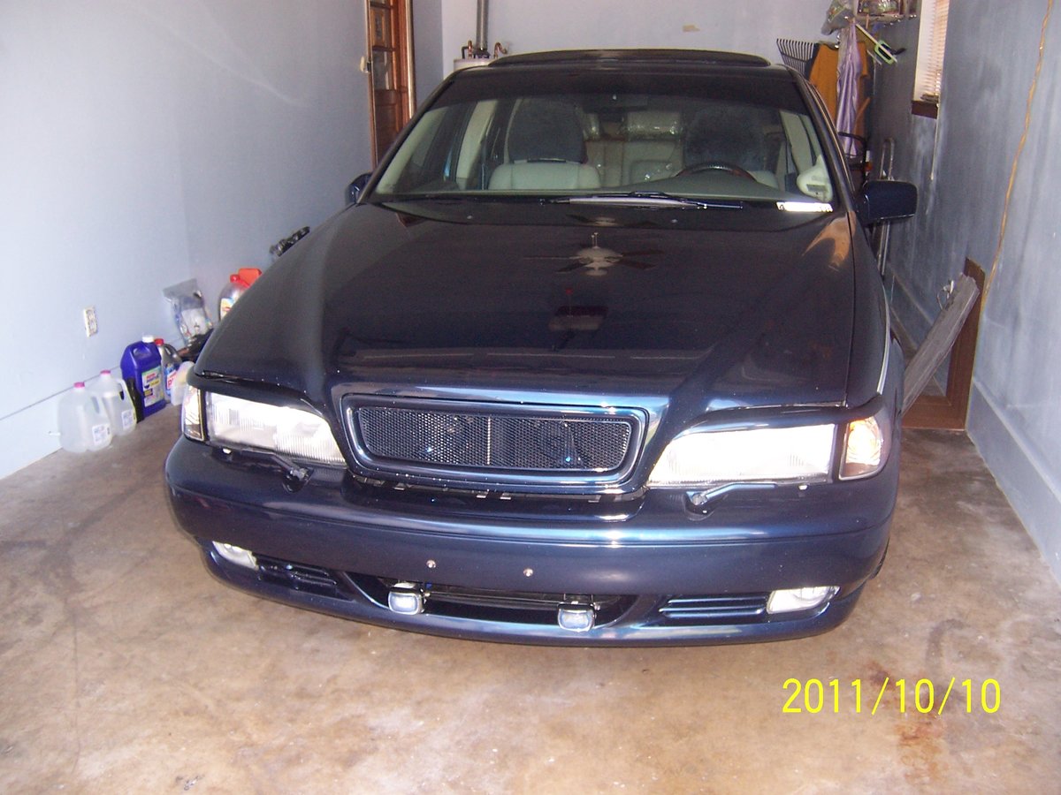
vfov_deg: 42.9
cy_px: 398
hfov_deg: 55.4
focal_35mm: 33
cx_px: 530
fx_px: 1011
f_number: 2.8
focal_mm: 5.5
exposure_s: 1/60
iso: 140
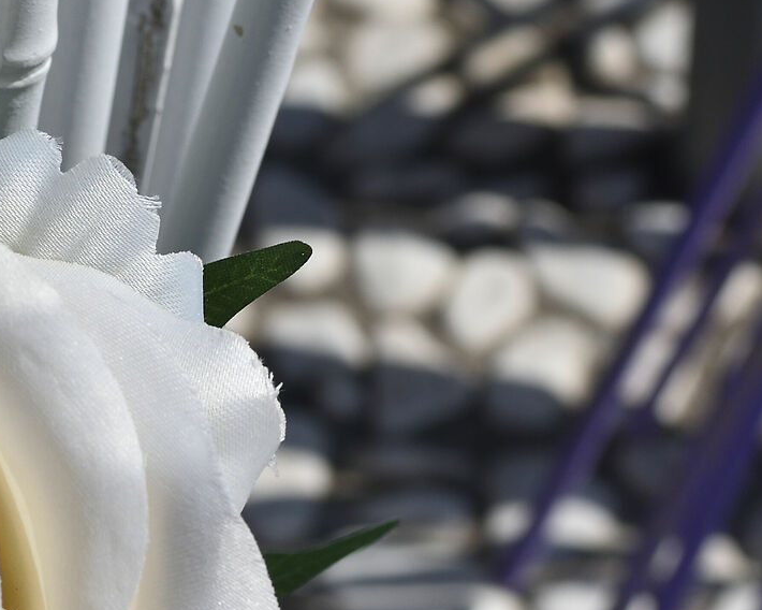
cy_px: 520
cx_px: -187
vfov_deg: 9.2
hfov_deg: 11.3
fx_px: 3757
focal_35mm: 167
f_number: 8
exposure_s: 1/1000
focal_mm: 35
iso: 100
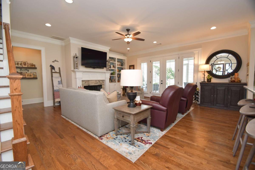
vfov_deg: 77.3
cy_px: 85
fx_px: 106
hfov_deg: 100.4
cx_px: 128
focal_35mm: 15
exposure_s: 1/60
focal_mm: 10
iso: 500
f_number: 4
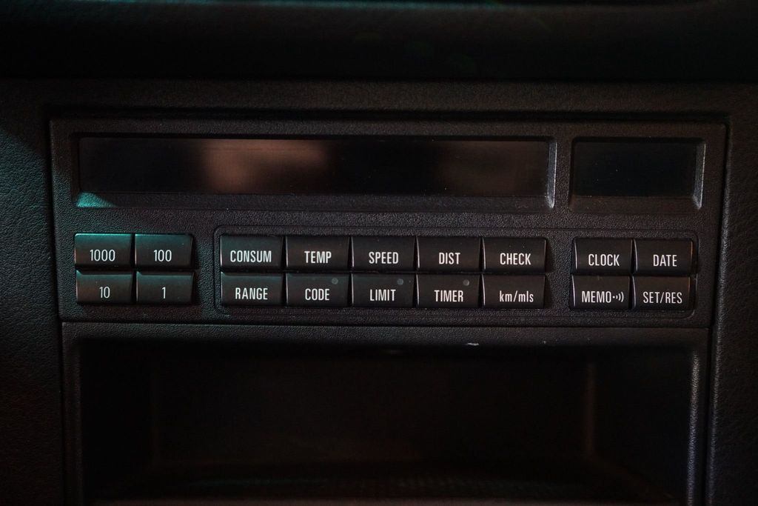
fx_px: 779
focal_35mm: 37
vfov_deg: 36.0
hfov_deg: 51.9
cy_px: 253
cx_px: 379
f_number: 4
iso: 10000
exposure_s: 1/15
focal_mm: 37
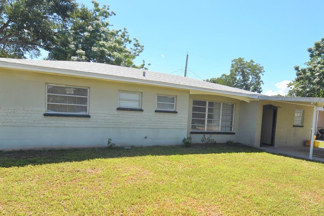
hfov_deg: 66.0
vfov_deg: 46.9
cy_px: 136
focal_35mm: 27
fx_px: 247
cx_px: 195
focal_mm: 11.5
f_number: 8
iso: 100
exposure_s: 1/250
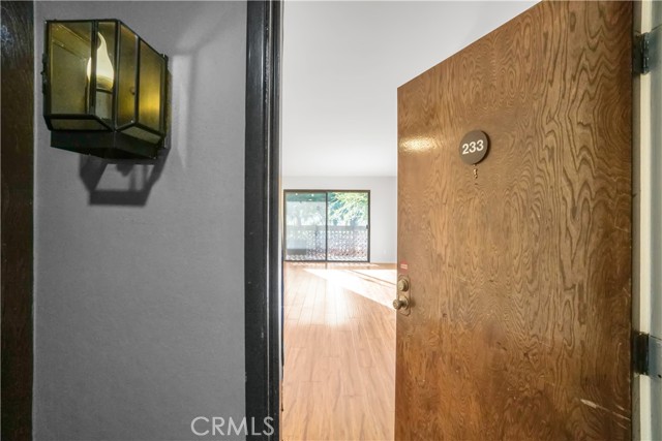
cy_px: 220
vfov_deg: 77.4
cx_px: 331
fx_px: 276
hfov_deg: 100.4
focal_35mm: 15
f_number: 11
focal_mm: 10
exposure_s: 1/50
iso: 1000
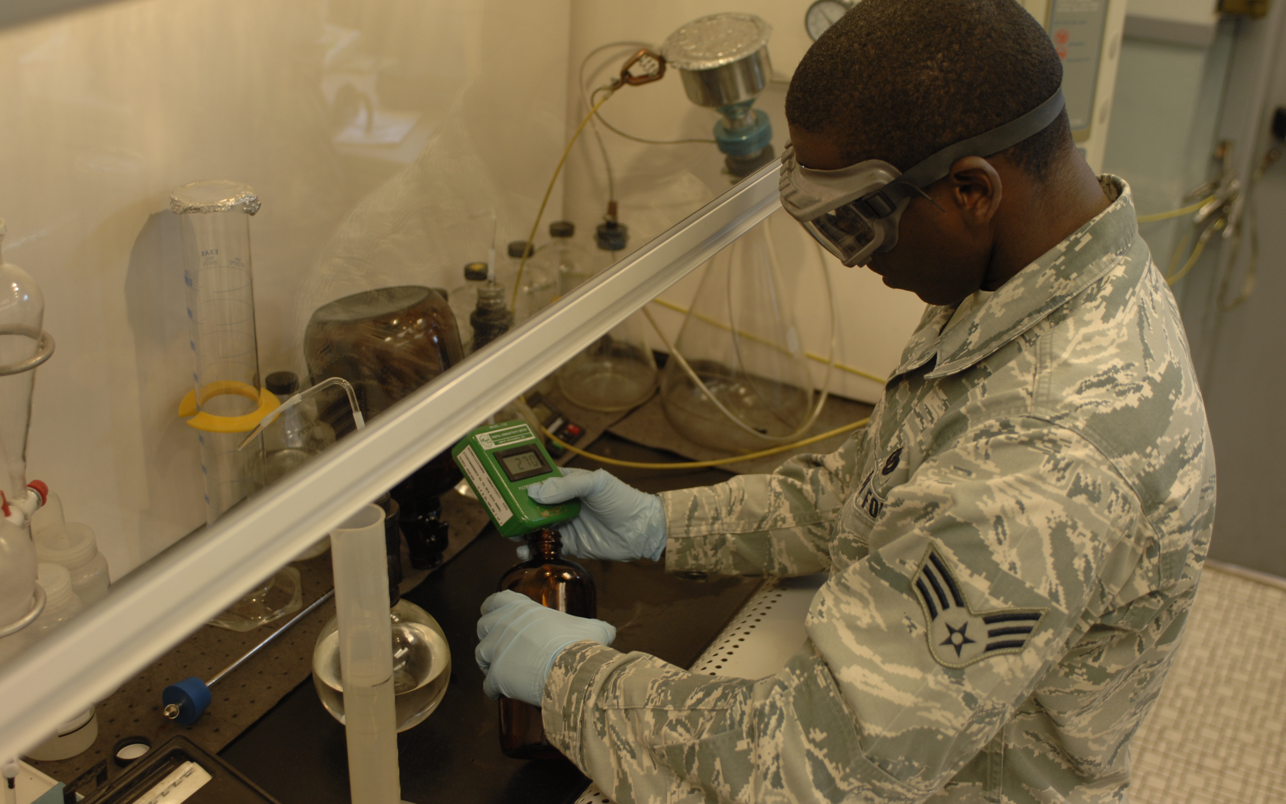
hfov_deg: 46.2
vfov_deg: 29.9
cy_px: 382
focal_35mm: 43
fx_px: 1507
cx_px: 645
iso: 250
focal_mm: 28
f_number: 2.8
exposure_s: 1/80
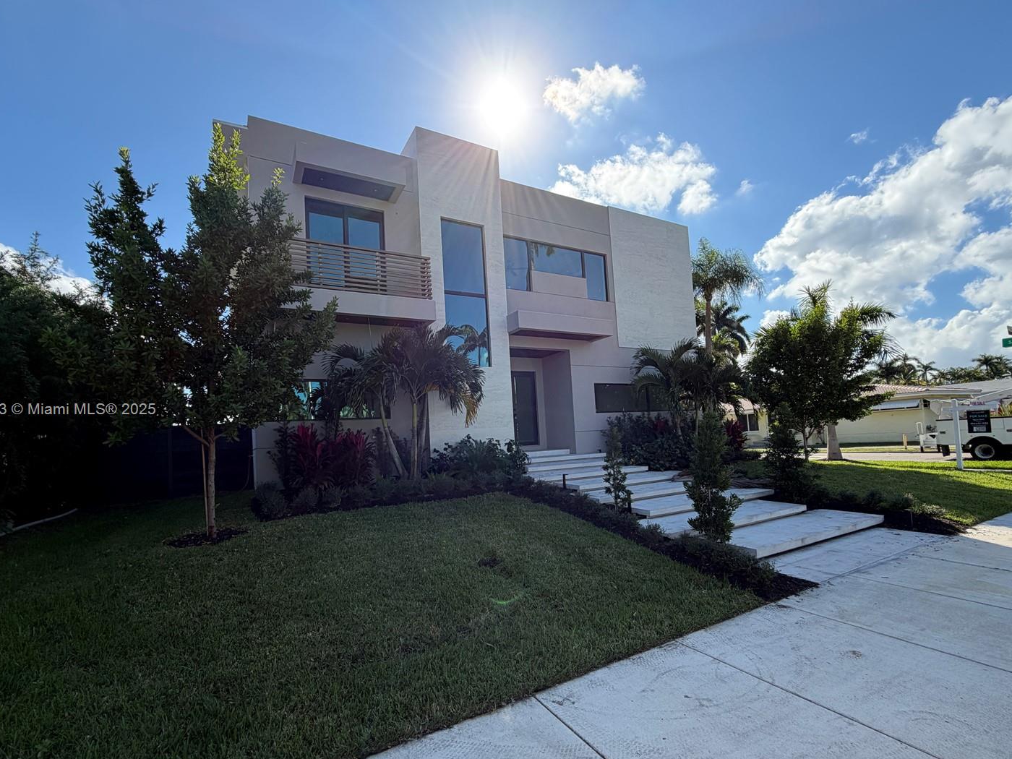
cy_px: 411
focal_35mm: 16
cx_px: 503
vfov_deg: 78.0
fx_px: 468
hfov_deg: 94.5
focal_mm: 2.22
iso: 32
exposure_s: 1/770
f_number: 2.2
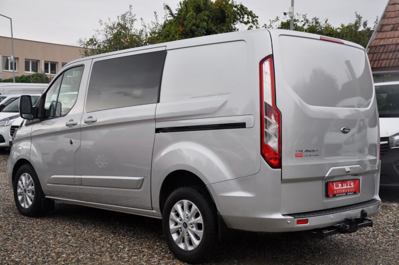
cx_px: 202
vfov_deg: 28.6
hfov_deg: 42.0
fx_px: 520
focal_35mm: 47
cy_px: 130
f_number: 4.5
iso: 500
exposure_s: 1/80
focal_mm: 30
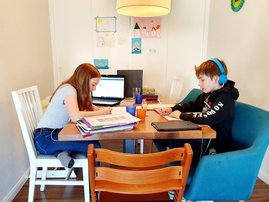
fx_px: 202
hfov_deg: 67.3
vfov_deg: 53.1
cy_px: 101
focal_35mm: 26
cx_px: 134
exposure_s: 1/50
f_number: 2.4
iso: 320
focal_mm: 4.32
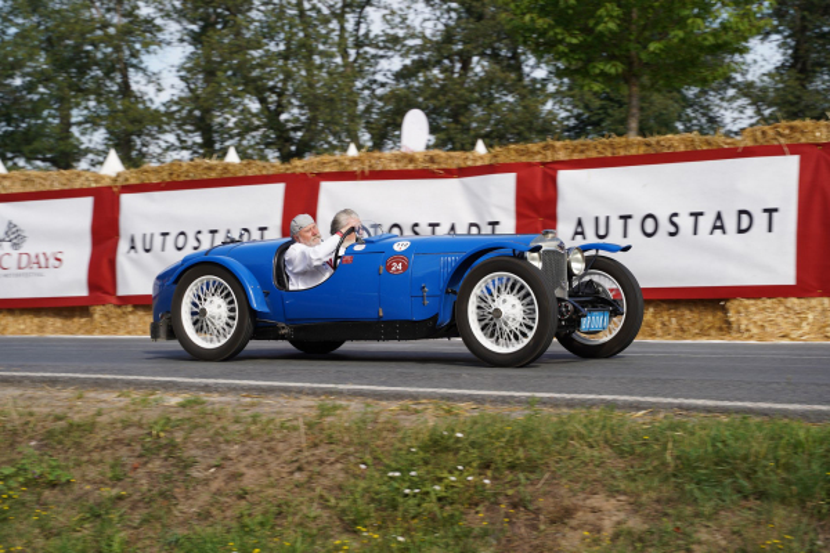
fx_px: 1729
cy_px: 276
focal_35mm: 75
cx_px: 415
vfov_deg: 18.2
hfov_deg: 27.0
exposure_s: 1/320
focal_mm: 75
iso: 100
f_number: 6.3
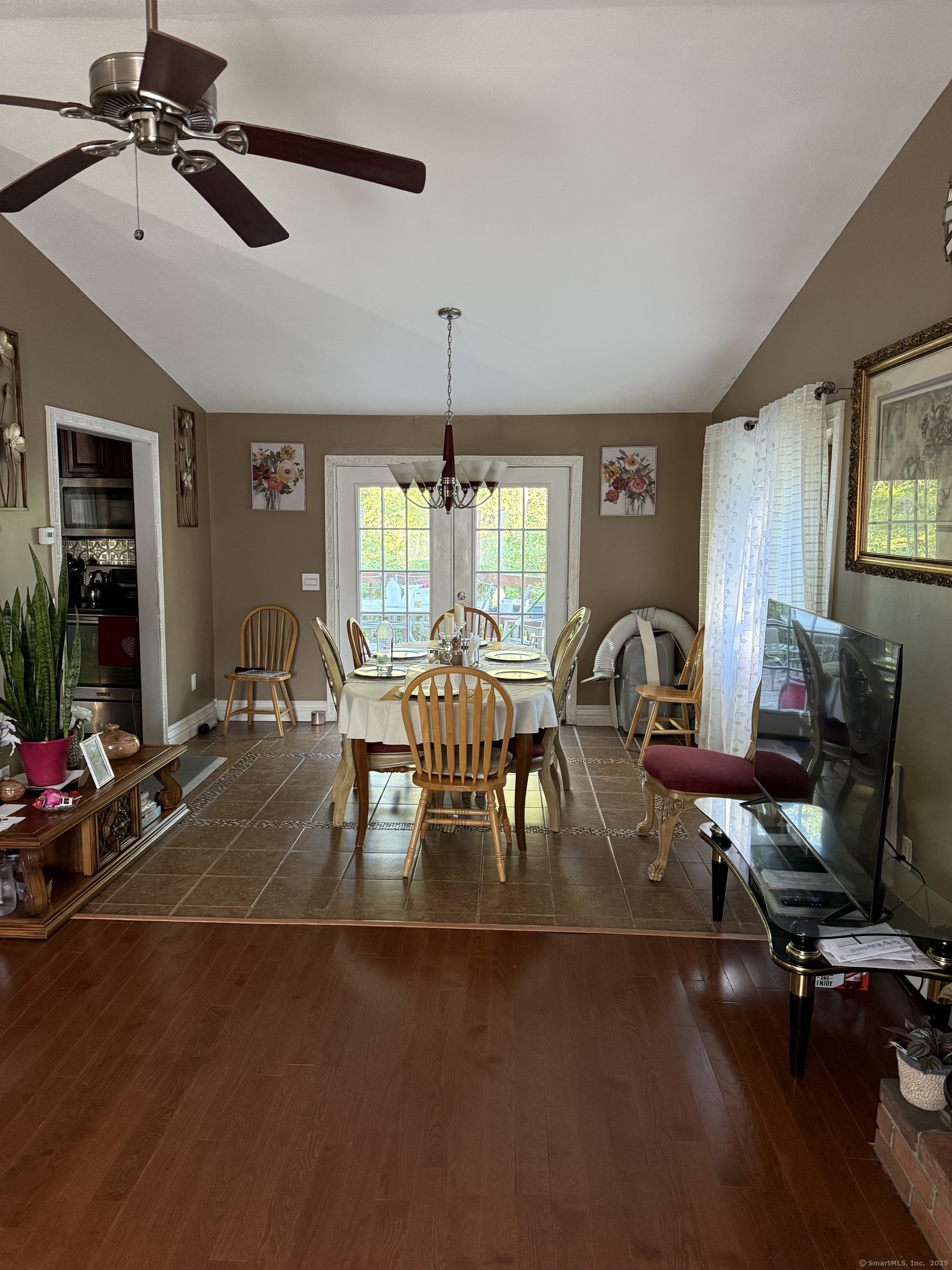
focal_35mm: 24
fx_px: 880
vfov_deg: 71.6
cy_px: 635
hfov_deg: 56.8
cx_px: 476
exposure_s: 1/60
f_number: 1.78
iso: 500
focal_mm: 6.76
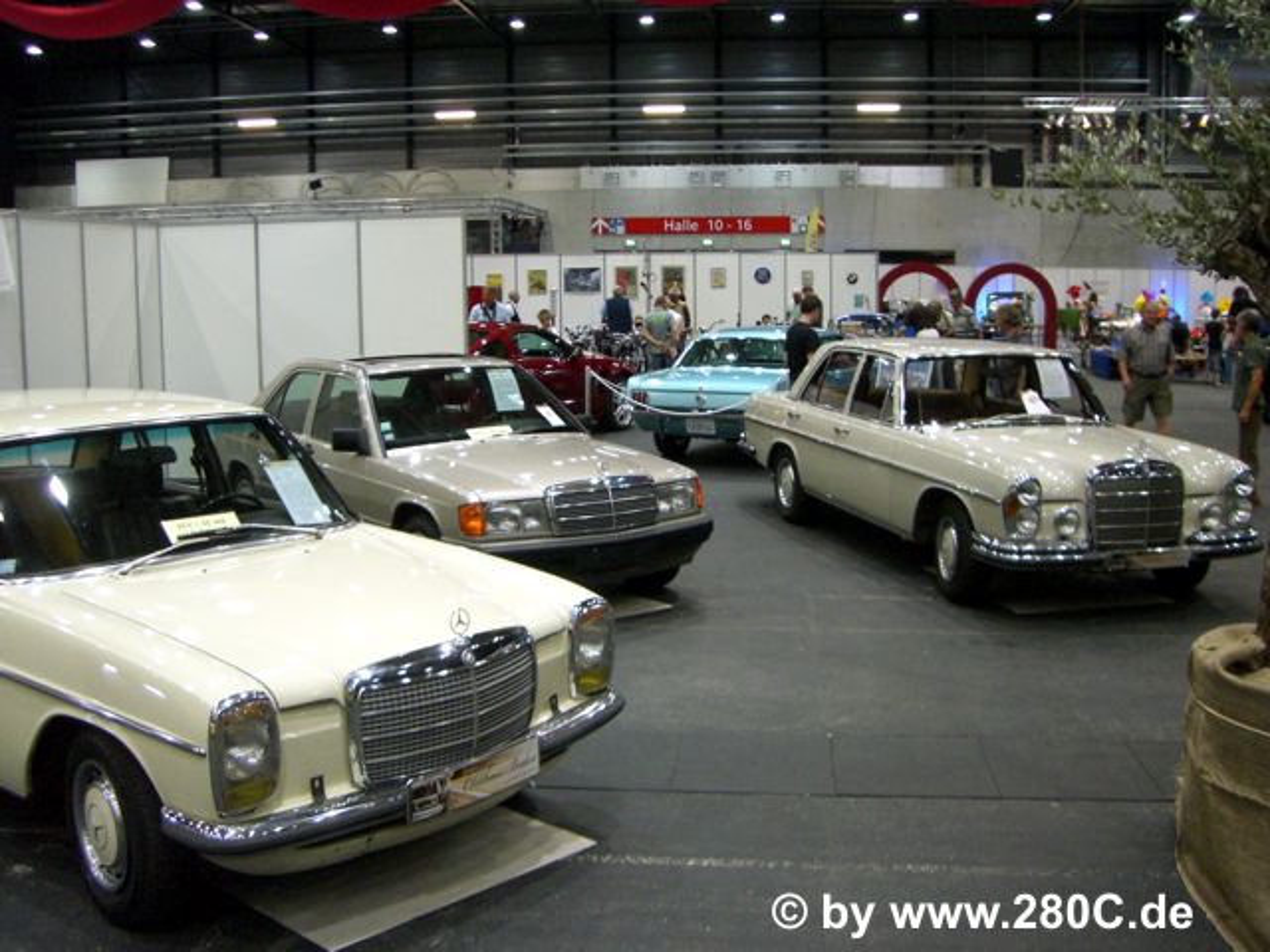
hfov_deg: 49.0
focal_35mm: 38
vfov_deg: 37.7
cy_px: 476
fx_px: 1394
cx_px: 635
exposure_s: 1/80
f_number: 2.7
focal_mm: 6.2
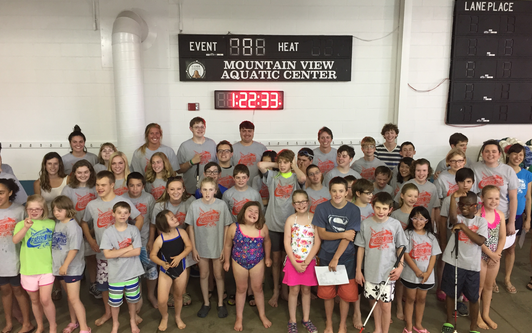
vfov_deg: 40.6
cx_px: 267
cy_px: 163
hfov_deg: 61.2
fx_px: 449
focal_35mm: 31
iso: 125
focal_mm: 4.15
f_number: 2.2
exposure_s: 1/33
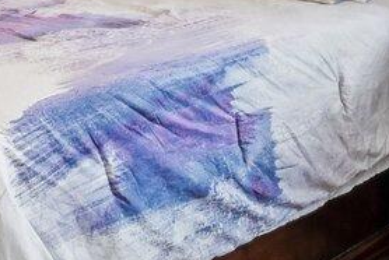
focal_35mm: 103
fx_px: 1114
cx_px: -7
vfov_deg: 12.3
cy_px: -191
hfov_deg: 19.2
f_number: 8
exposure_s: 1/13
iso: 1000
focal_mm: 14
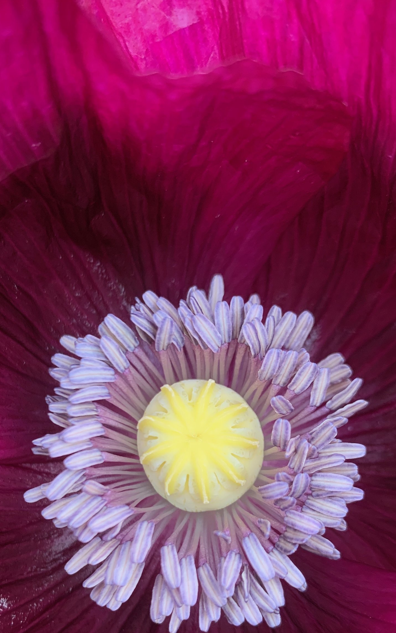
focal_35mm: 40
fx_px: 691
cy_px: 426
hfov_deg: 32.0
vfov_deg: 48.4
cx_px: 187
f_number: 1.8
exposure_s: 1/121
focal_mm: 4.25
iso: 40
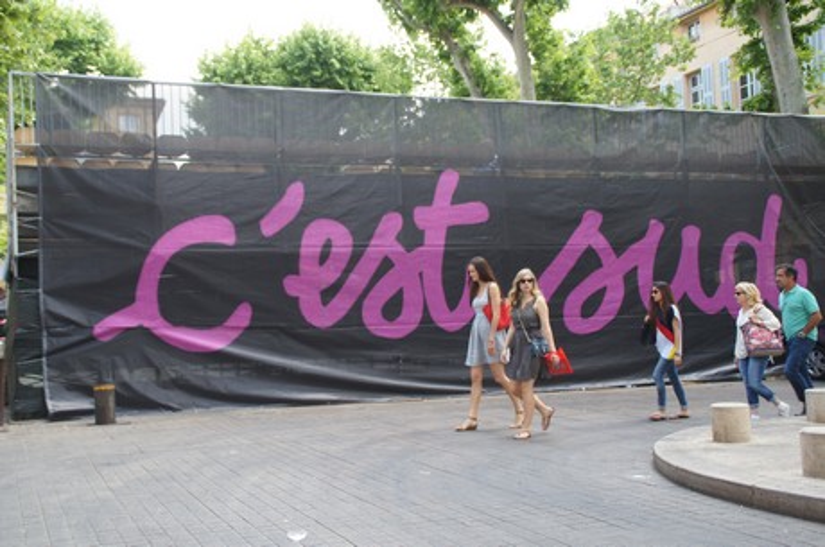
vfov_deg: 31.8
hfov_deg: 46.5
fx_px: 961
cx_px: 412
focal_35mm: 42
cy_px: 274
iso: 100
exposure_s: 1/60
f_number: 4.5
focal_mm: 28
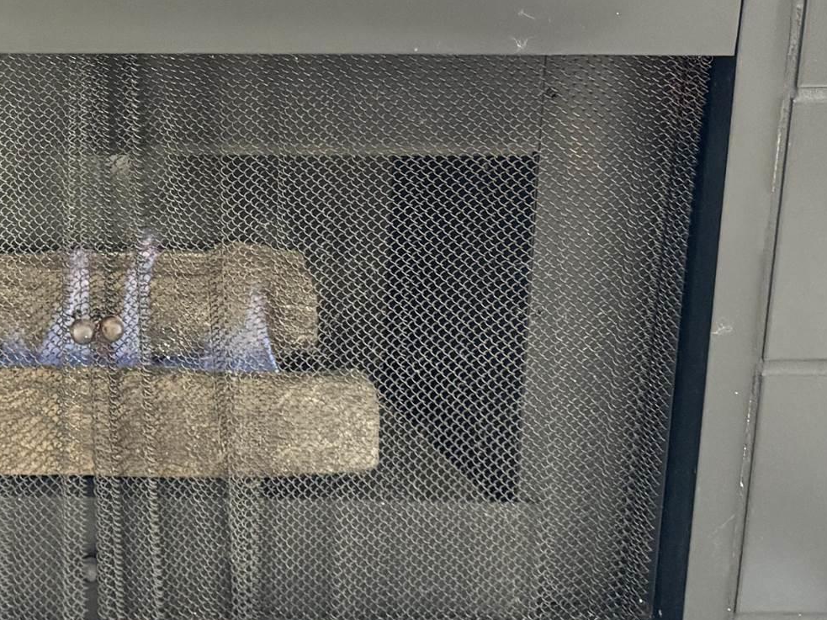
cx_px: 29
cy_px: 13
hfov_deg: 24.9
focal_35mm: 75
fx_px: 1792
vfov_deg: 19.1
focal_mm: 6.76
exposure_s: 1/40
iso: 800
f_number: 1.78
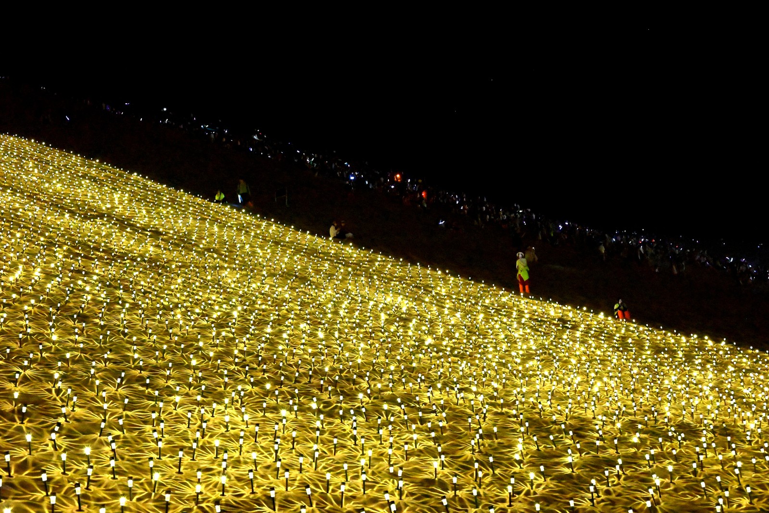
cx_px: 384
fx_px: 1132
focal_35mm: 53
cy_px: 256
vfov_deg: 25.5
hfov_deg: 37.5
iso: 32000
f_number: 6.3
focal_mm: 53
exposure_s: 1/50
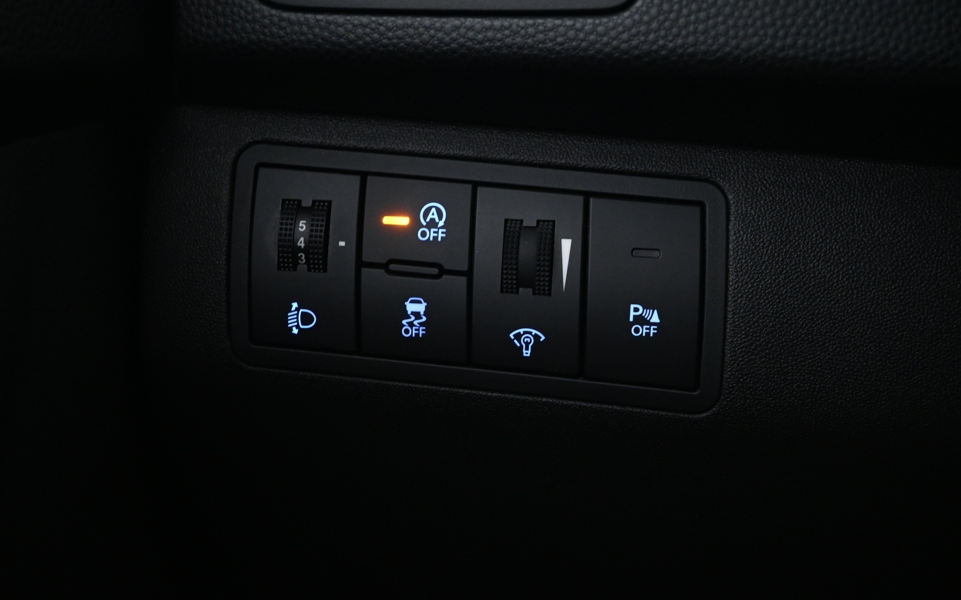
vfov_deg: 32.0
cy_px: 284
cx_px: 479
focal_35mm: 40
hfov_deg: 49.3
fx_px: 1048
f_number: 4.5
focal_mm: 26
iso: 1600
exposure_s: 1/6
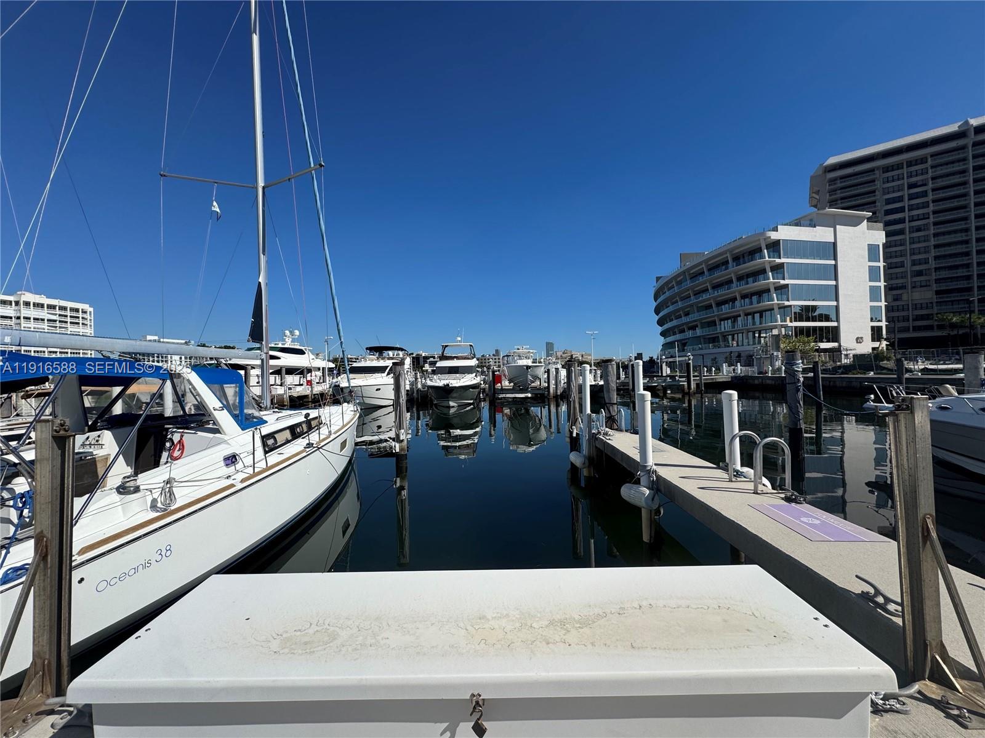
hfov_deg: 102.1
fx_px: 398
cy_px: 369
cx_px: 492
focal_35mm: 14
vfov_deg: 85.7
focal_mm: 2.22
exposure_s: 1/2985
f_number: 2.2
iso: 40
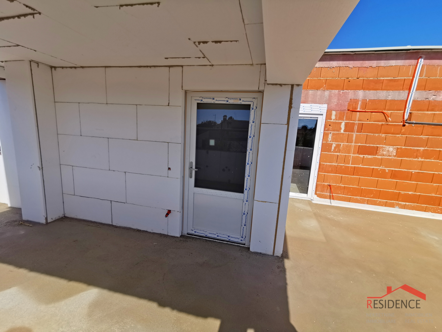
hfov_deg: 94.5
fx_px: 204
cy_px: 166
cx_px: 221
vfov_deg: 78.1
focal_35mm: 16
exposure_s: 1/1289
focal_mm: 2.35
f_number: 2.2
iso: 50
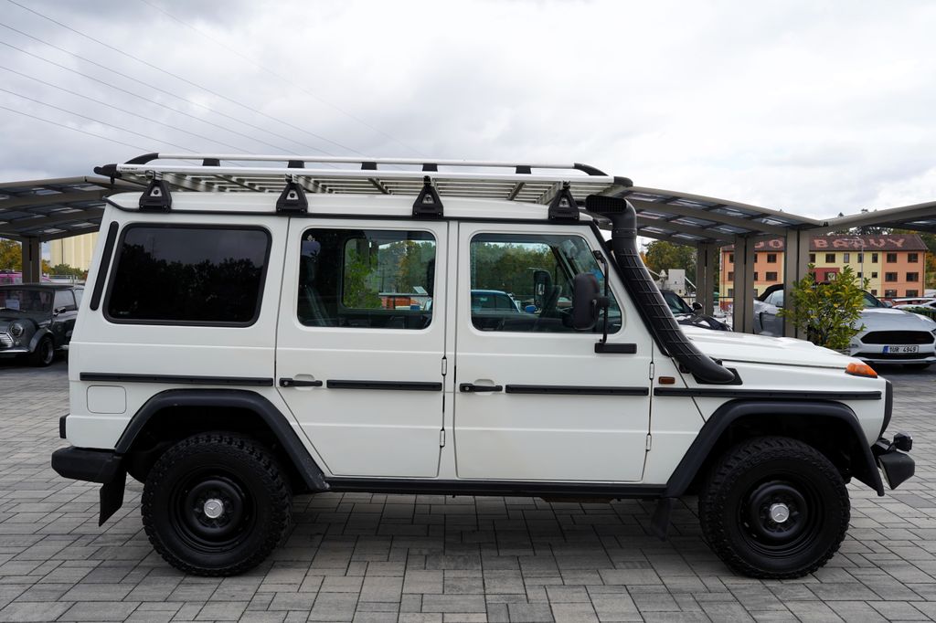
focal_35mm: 29
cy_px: 312
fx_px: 754
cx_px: 468
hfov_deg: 63.7
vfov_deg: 44.9
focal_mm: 29
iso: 100
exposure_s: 1/125
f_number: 8
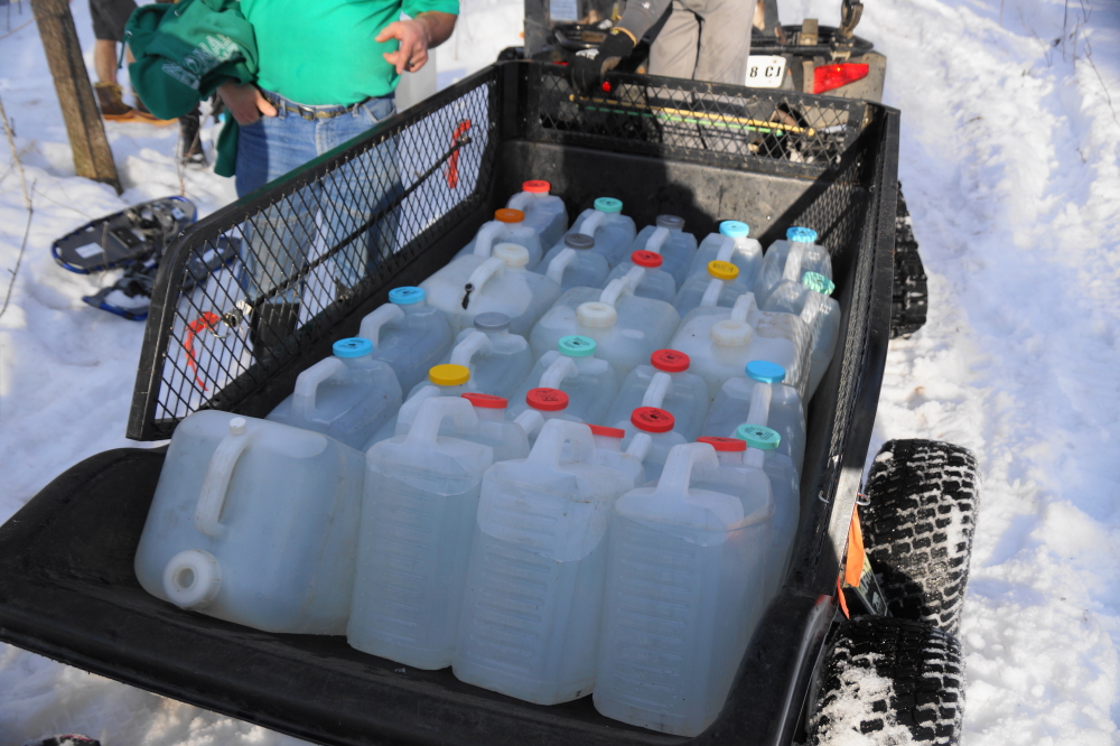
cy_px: 373
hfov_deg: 57.2
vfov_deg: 39.9
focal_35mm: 33
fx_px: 1026
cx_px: 560
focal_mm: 22
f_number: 4.5
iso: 100
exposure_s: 1/80
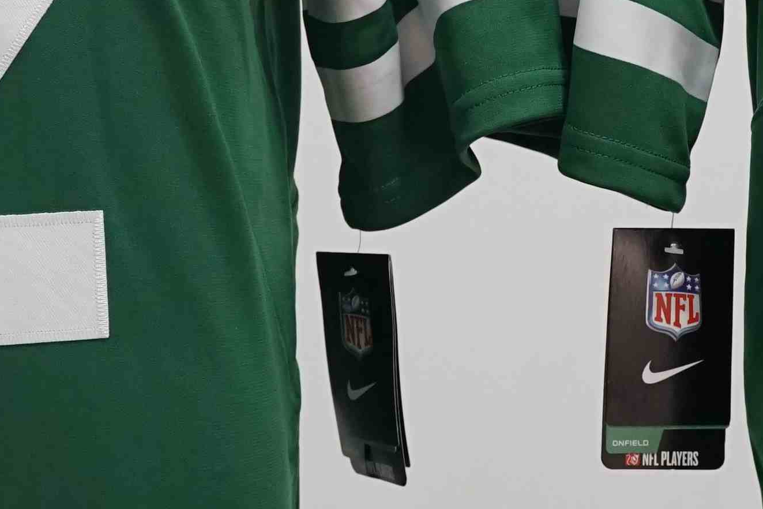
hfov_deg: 16.1
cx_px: 470
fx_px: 2691
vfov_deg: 10.8
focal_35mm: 127
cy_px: 89
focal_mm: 28
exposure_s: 1/160
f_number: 4
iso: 1250
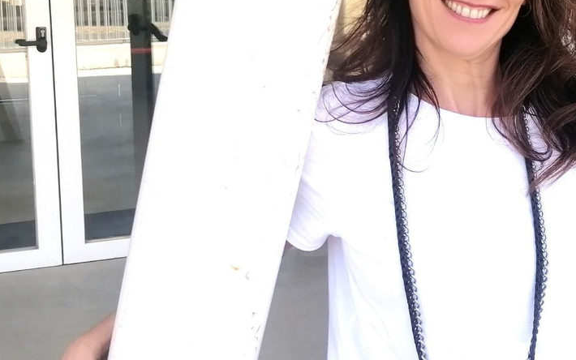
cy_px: 152
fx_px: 1162
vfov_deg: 17.6
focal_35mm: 74
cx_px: 408
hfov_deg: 27.6
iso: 50
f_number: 1.8
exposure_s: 1/265
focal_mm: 4.75
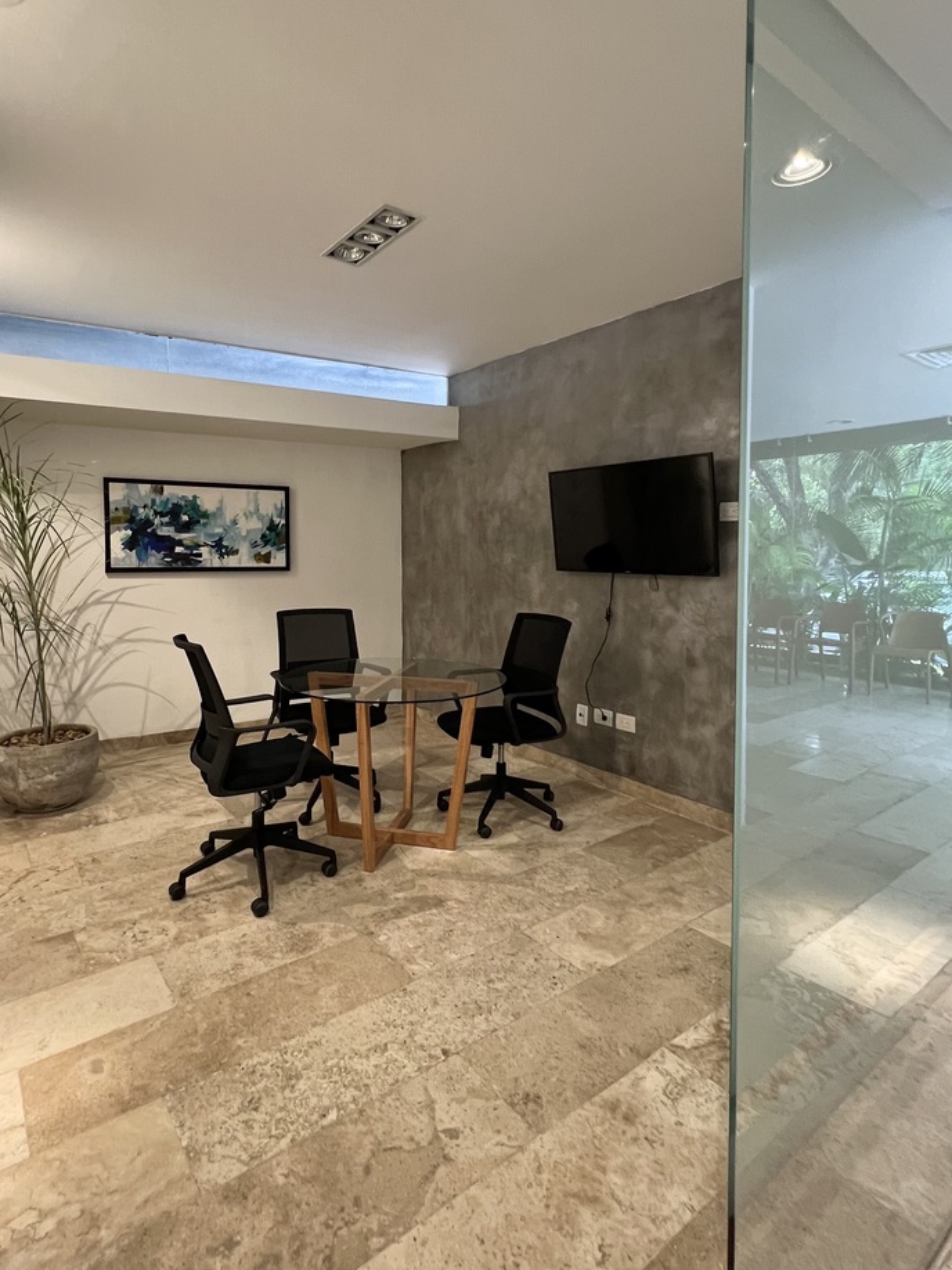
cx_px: 410
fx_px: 624
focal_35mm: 17
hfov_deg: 74.3
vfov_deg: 90.8
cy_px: 578
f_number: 1.8
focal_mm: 1.57
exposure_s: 1/60
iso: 320
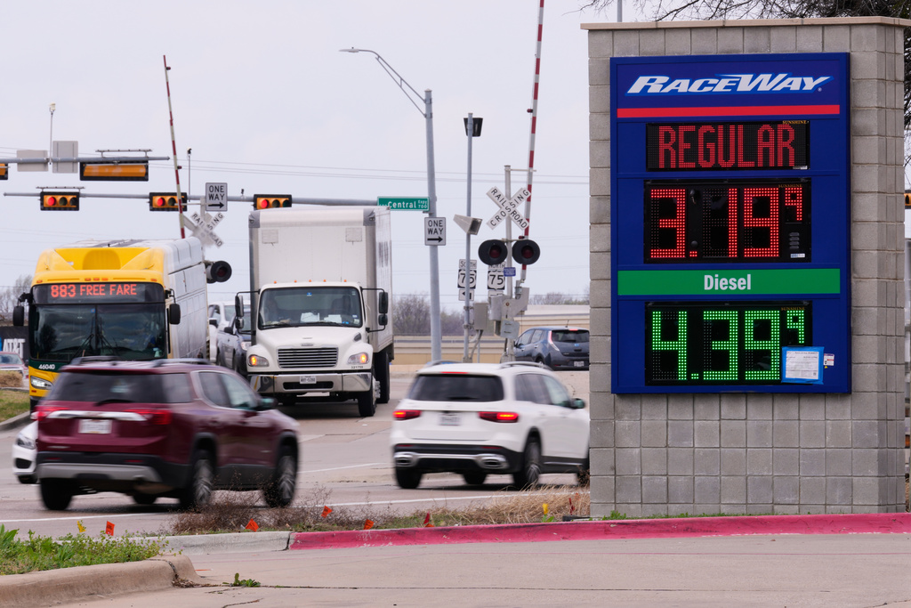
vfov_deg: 4.6
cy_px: 304
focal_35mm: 300
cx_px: 456
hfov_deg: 6.9
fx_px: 7592
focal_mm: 200
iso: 100
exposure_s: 1/60
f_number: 18
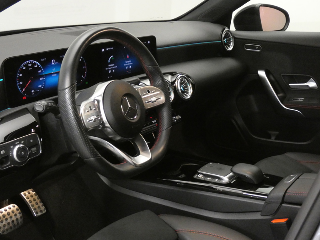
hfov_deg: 38.2
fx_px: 462
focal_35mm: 50
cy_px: 120
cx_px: 160
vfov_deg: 29.1
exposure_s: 1/15
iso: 1600
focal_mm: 9
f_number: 3.9
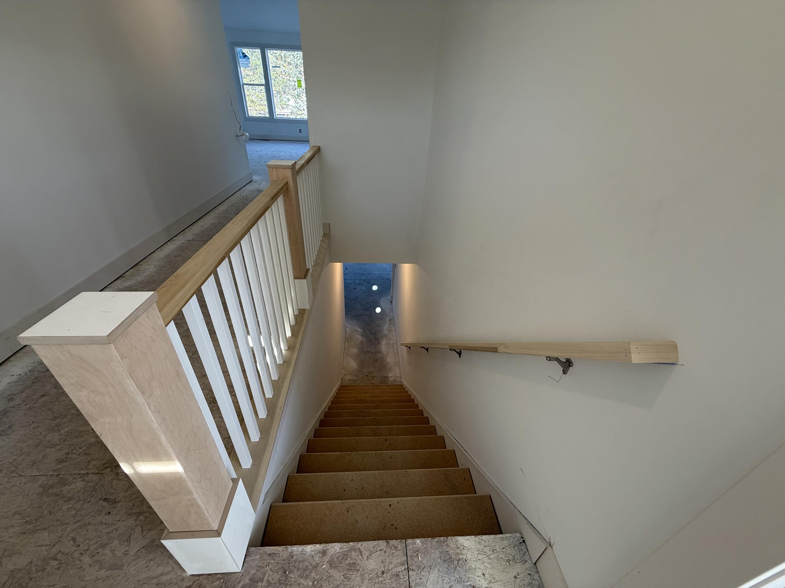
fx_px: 317
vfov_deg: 85.7
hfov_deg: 102.1
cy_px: 294
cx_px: 392
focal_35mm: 14
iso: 80
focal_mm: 2.22
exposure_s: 1/120
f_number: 2.2
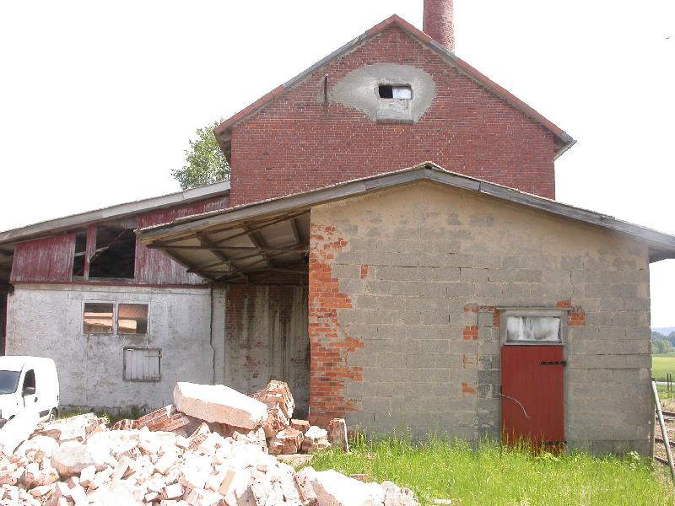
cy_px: 253
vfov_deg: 37.7
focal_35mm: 38
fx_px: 741
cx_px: 338
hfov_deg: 49.0
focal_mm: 7.85
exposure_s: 1/249
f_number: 5.3
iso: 100
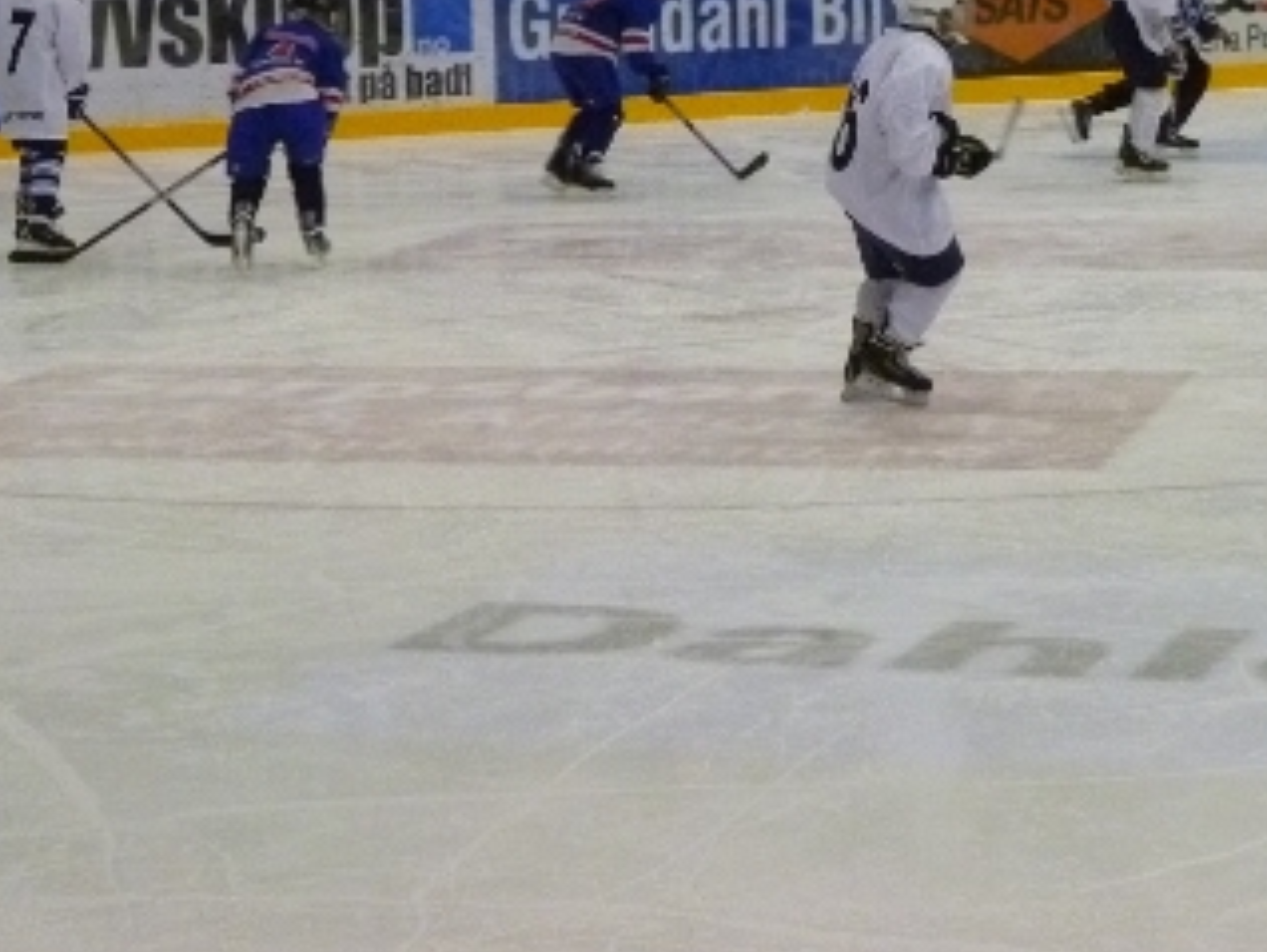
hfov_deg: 17.4
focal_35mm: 113
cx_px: 771
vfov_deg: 13.1
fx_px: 4139
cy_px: 209
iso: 800
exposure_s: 1/125
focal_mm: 11.7
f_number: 4.2
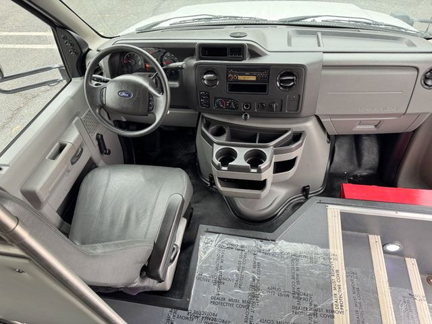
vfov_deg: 56.8
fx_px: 300
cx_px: 216
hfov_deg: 71.6
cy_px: 162
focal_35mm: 24
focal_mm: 6.76
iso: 200
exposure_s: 1/121
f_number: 1.78
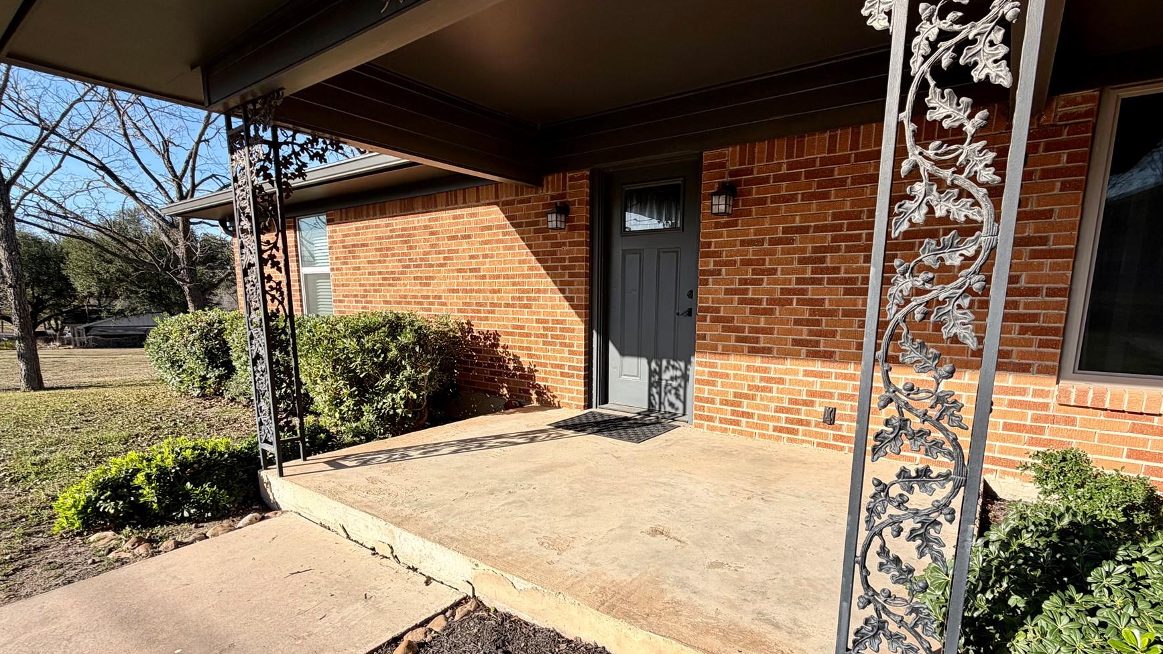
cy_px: 394
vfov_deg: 60.5
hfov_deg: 92.6
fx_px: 555
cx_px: 616
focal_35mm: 18
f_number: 2.2
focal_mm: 2.22
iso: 25
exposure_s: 1/770
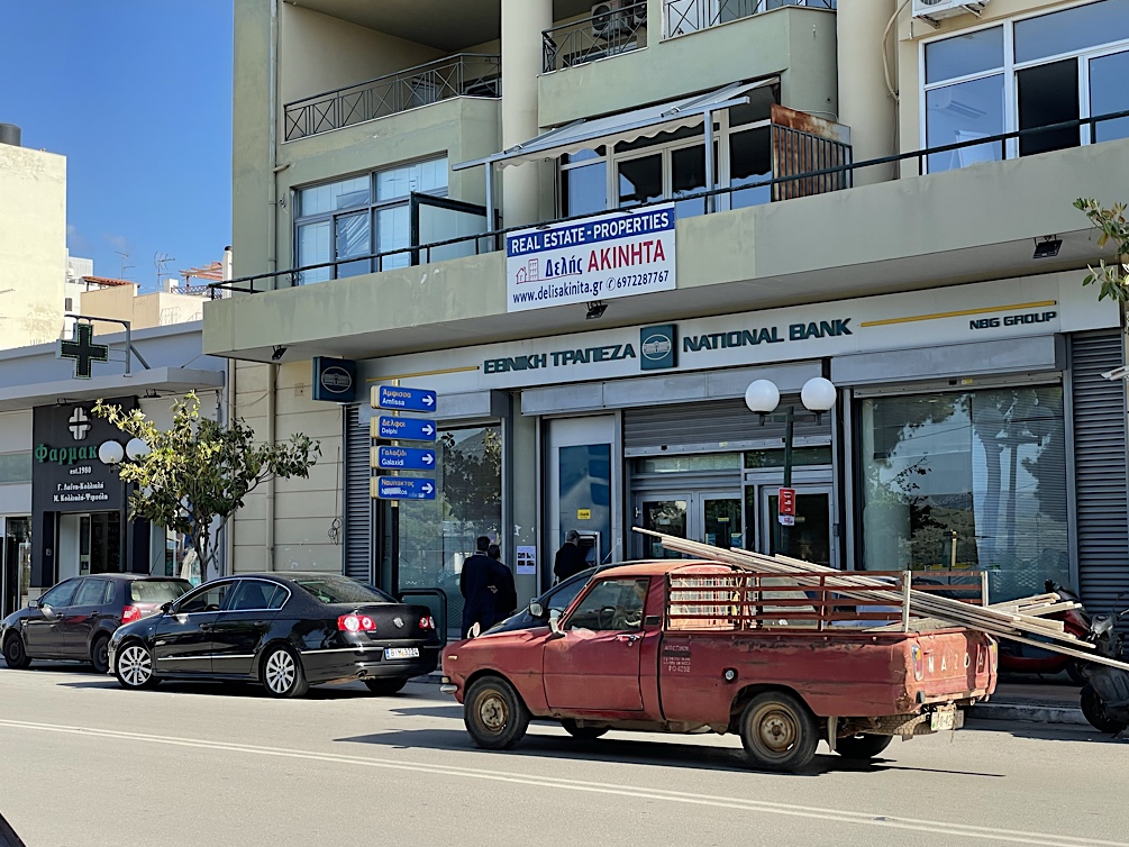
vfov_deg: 27.5
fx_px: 1729
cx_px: 568
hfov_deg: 36.2
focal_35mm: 53
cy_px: 429
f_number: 2
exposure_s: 1/615
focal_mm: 6
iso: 25
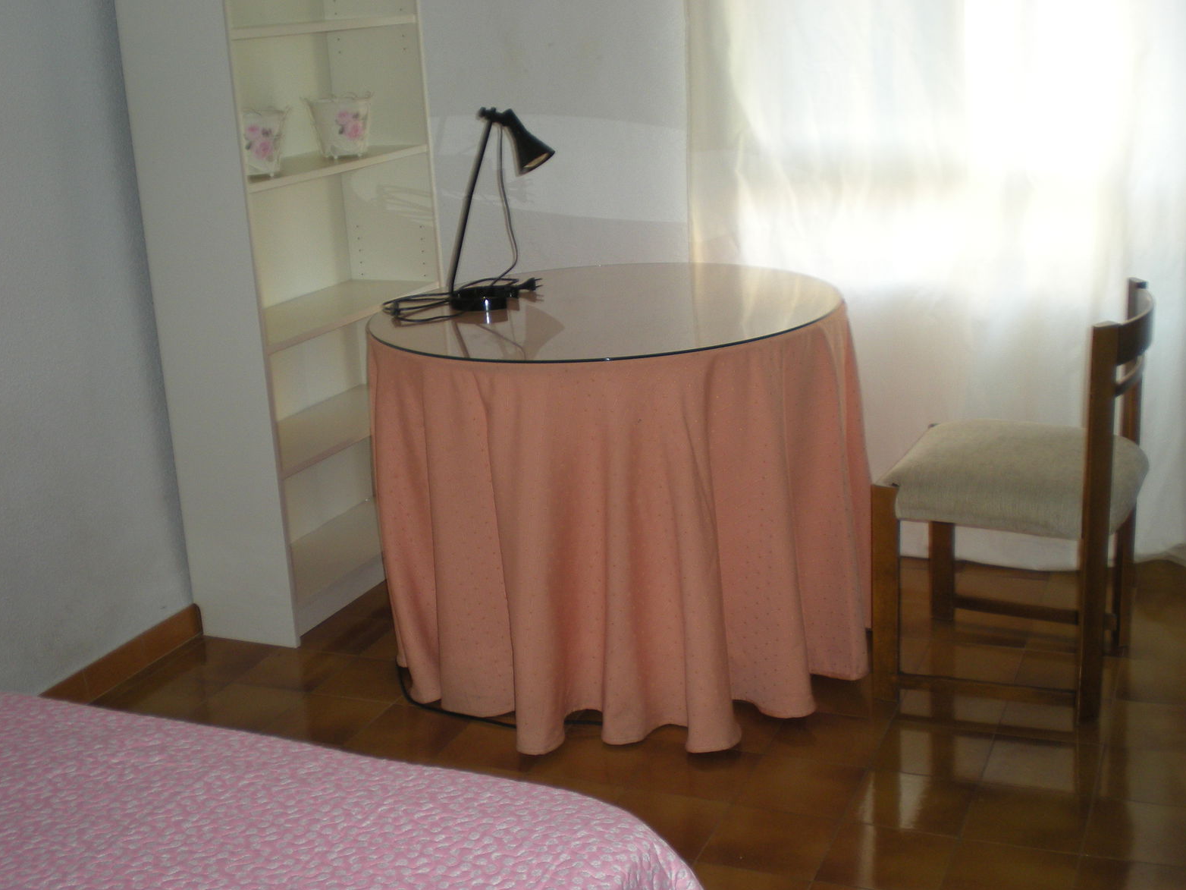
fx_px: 1542
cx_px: 589
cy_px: 437
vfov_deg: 32.2
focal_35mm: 45
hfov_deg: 42.1
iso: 118
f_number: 3.5
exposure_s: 1/30
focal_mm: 7.4
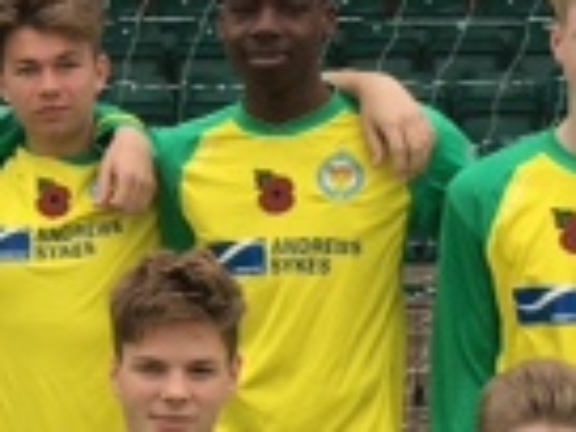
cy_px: 436
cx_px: -212
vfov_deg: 10.8
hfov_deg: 13.8
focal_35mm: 136
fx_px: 2263
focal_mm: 4.15
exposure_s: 1/388
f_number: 2.2
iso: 25
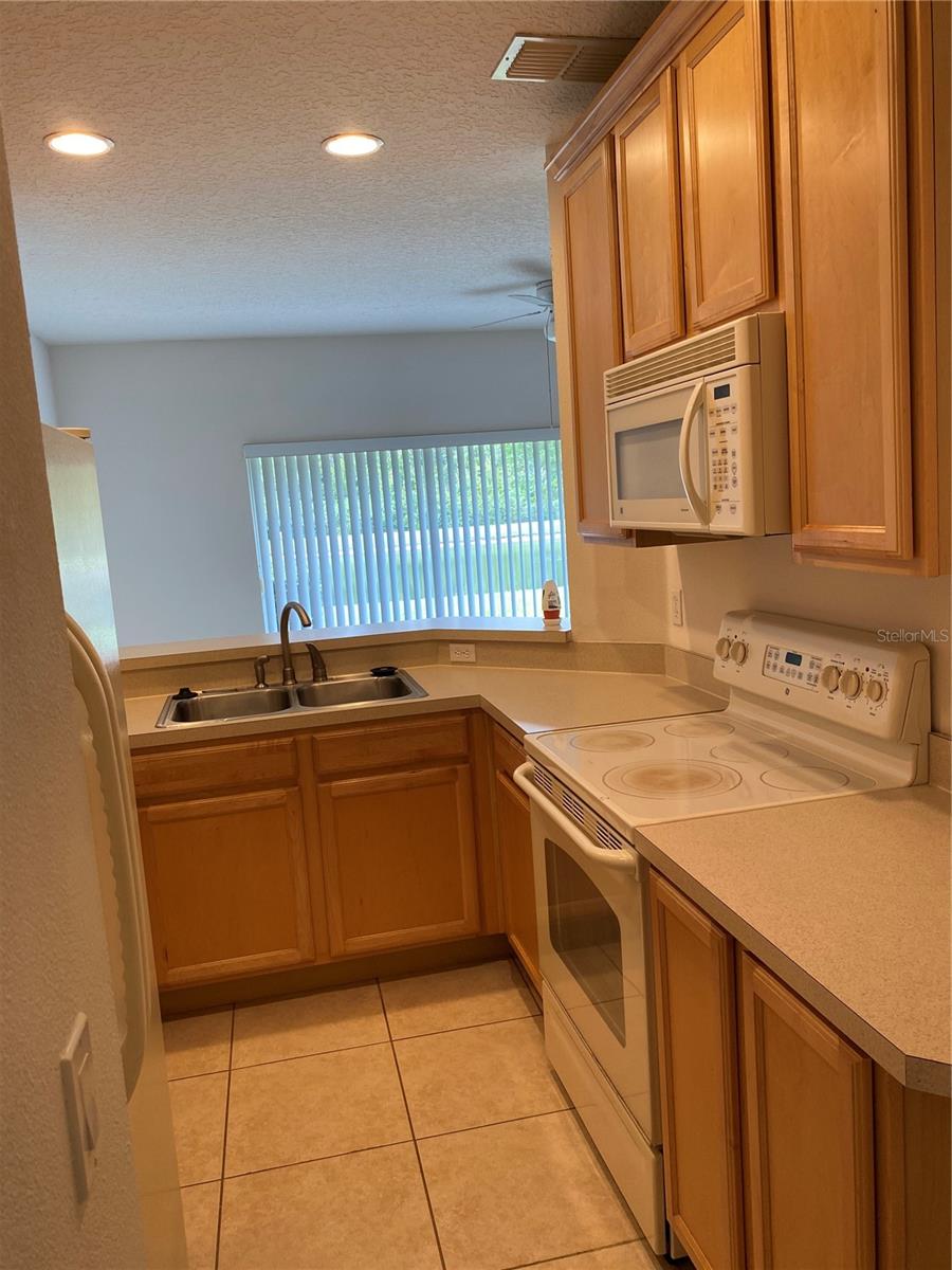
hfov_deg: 53.1
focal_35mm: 26
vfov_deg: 67.3
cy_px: 635
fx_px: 953
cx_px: 476
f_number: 1.8
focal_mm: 4.25
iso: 125
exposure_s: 1/120
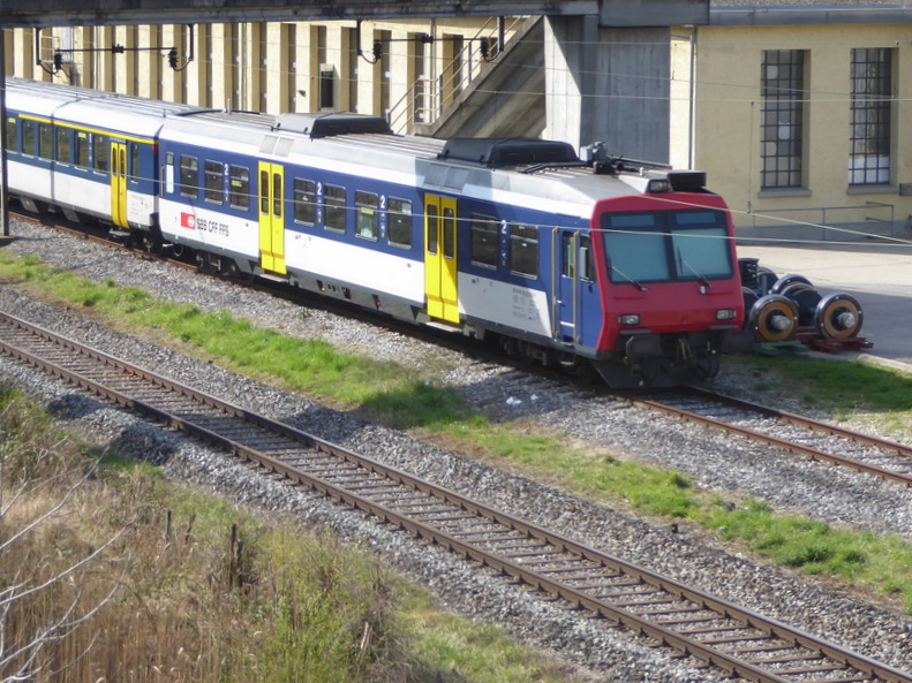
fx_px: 3398
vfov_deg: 11.5
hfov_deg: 15.3
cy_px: 220
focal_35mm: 129
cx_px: 293
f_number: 4.7
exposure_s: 1/160
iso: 80
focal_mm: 14.1
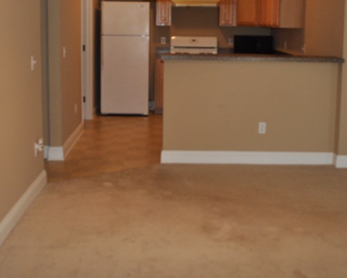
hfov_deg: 36.7
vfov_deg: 29.4
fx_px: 524
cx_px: 176
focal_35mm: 51
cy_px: 86
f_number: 3.5
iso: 500
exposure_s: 1/125
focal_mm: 18
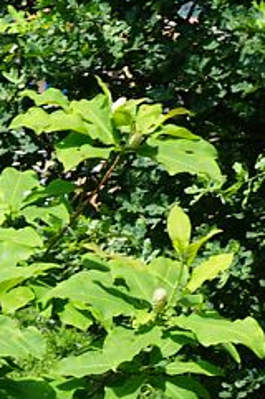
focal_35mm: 164
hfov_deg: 8.3
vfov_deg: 12.2
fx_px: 1816
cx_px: -63
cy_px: 523
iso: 100
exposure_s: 1/100
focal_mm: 48
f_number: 8
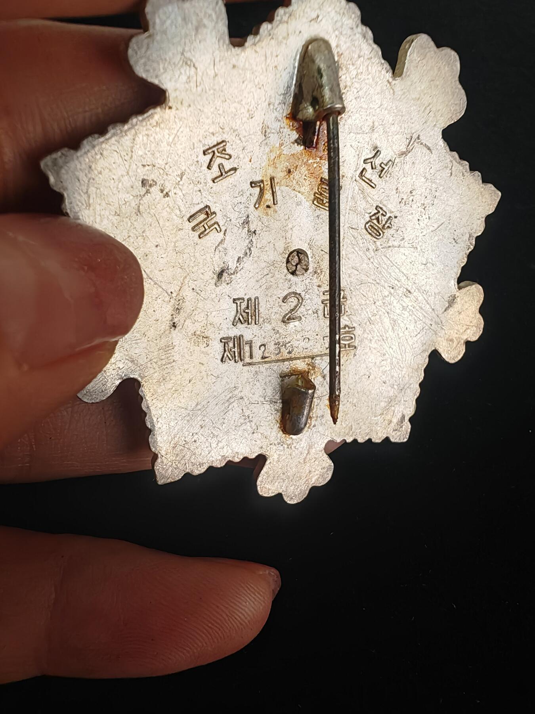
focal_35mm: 27
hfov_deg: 51.4
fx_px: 556
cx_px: 268
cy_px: 357
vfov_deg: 65.3
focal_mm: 1.82
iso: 400
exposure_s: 1/50
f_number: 2
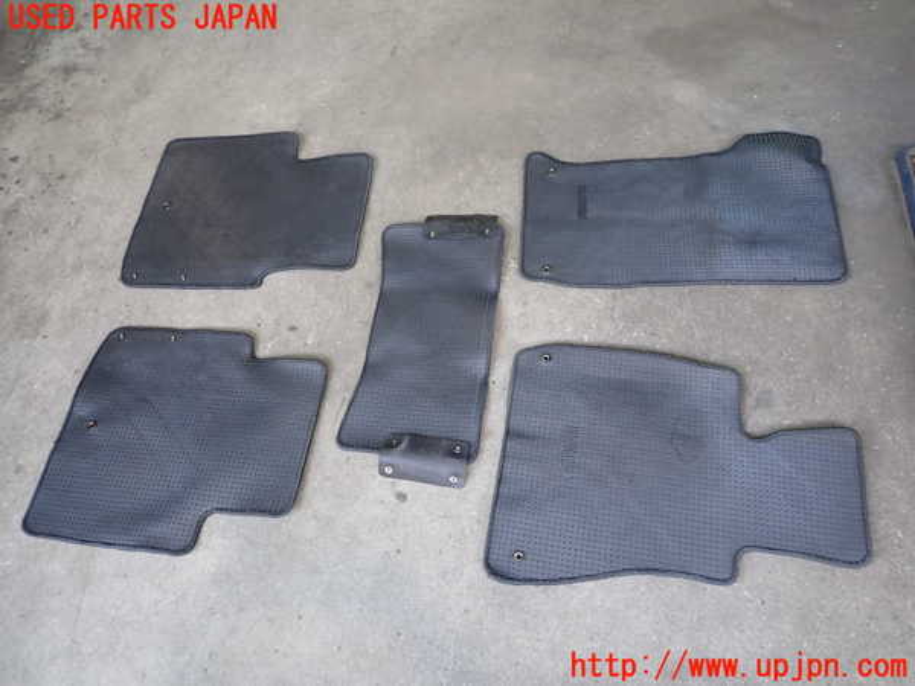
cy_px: 343
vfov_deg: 54.9
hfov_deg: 69.4
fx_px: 661
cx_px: 458
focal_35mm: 25
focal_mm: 4.5
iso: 200
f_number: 2
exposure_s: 1/80
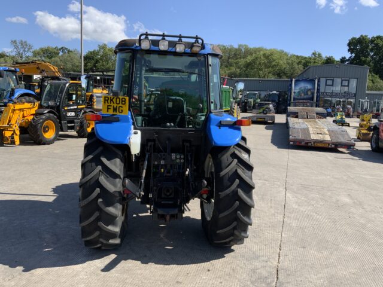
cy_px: 144
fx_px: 321
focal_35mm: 29
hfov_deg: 61.7
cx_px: 192
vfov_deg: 48.2
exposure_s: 1/1250
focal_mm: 3
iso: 16
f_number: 1.8
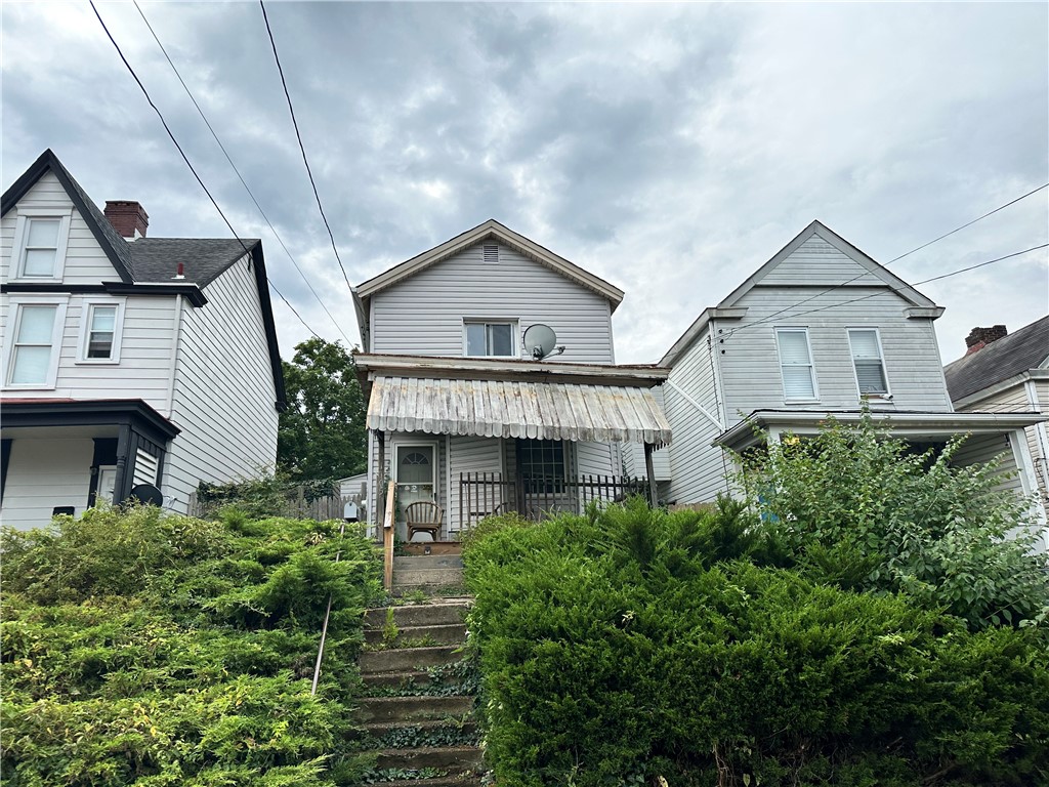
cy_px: 394
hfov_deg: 71.6
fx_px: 727
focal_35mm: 24
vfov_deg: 56.8
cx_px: 524
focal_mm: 6.86
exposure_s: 1/3717
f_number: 1.78
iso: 80
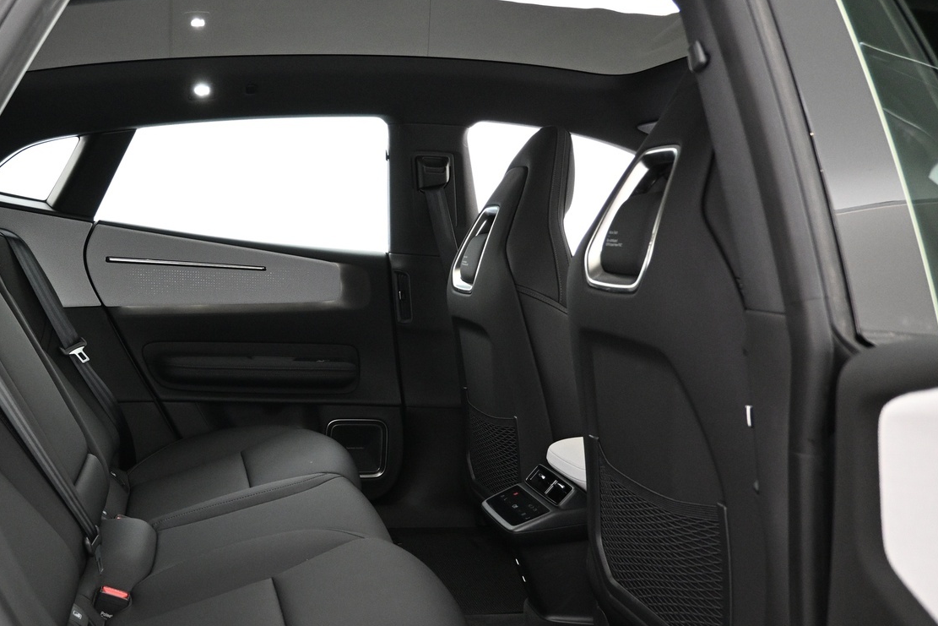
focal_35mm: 35
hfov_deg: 52.6
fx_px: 912
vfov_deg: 37.7
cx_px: 263
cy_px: 381
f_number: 3.5
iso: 1600
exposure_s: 1/15
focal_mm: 16
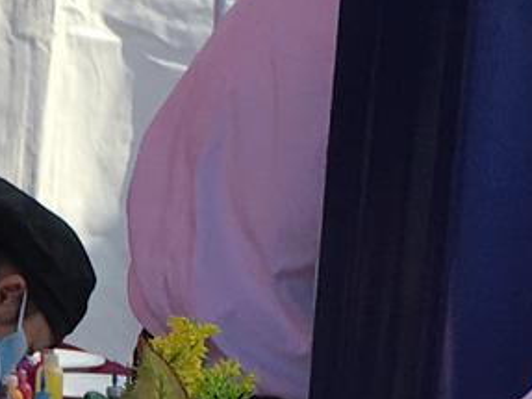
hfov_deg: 9.1
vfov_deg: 7.0
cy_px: 733
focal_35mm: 207
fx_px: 3180
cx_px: -456
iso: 25
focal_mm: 4.15
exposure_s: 1/1479
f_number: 2.2
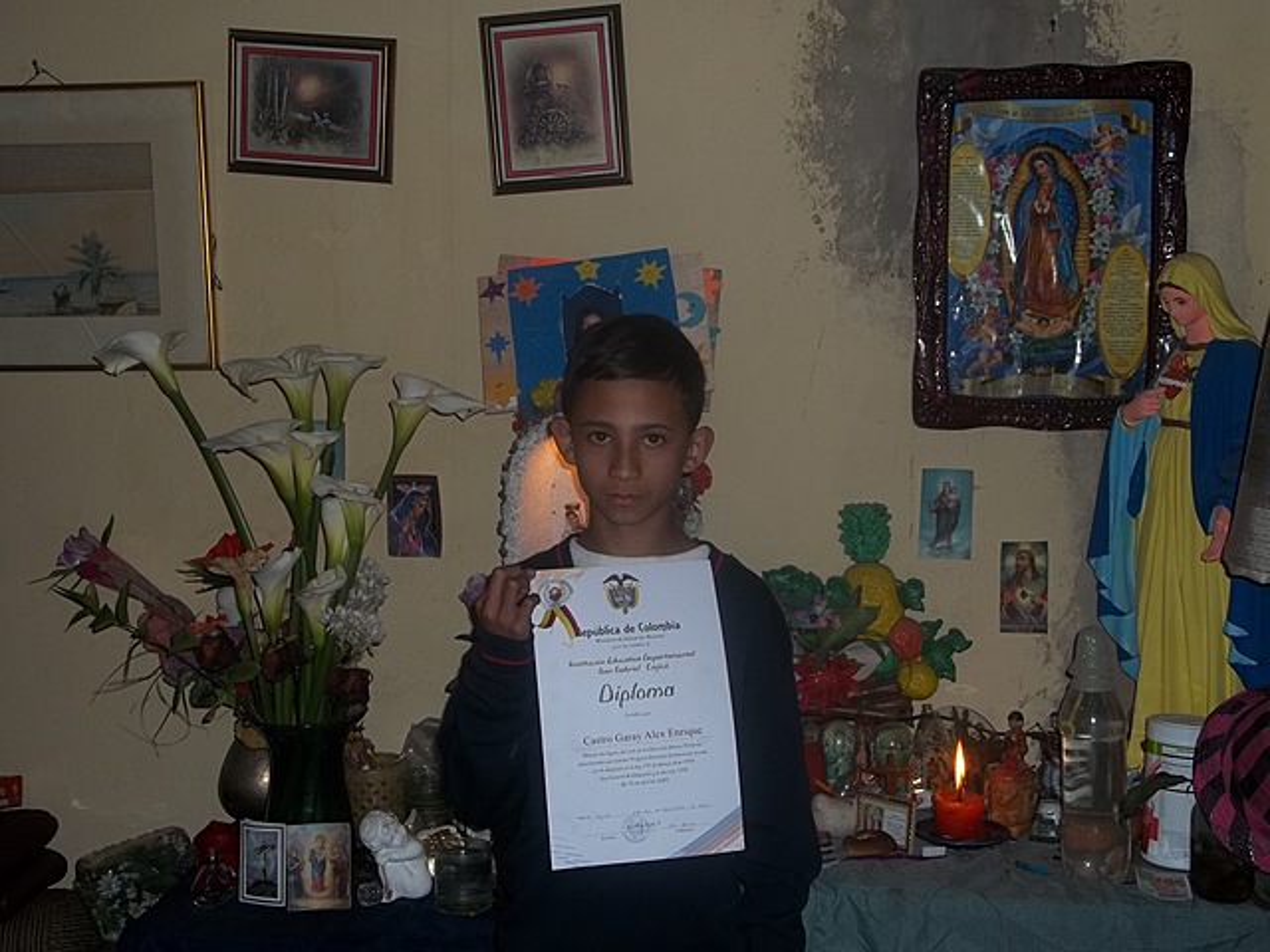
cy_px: 476
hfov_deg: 41.2
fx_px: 1688
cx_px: 635
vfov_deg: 31.5
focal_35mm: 46
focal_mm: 8.3
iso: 64
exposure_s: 1/40
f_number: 3.7
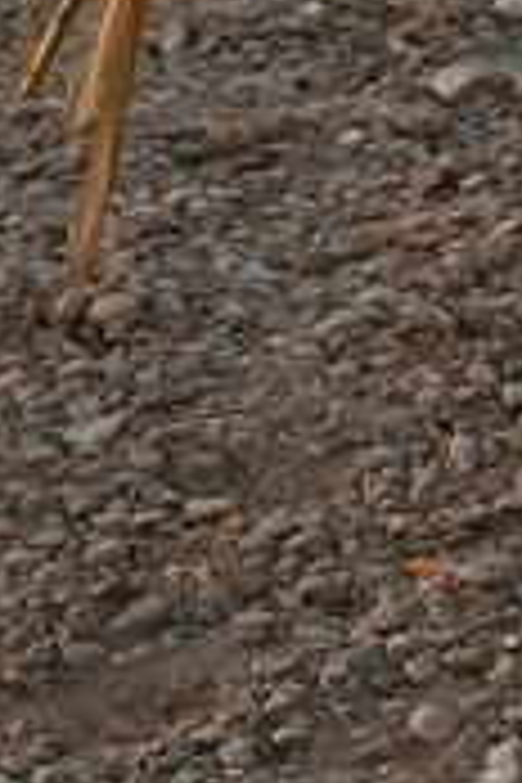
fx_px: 4132
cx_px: 518
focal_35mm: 190
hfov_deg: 7.2
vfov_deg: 9.5
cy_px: -1170
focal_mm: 22
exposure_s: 1/40
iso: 2500
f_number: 4.5
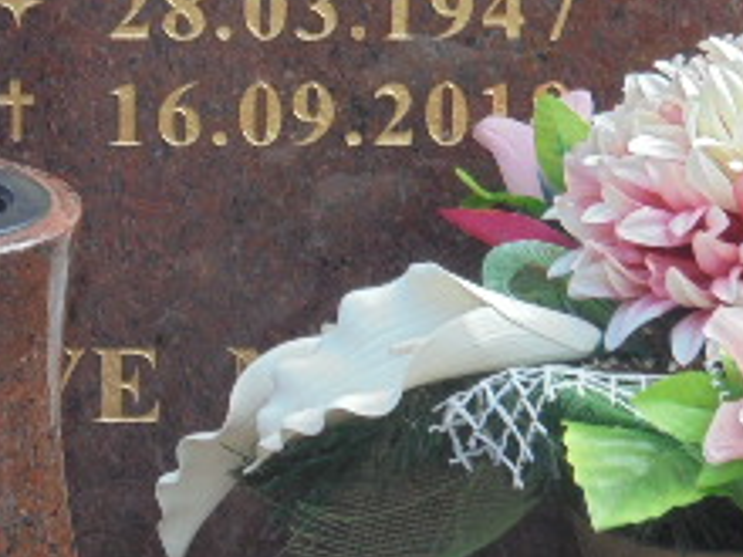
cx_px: 571
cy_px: -105
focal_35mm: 355
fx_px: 7620
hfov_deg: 5.6
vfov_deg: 4.2
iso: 100
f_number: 5.6
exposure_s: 1/160
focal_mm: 21.8
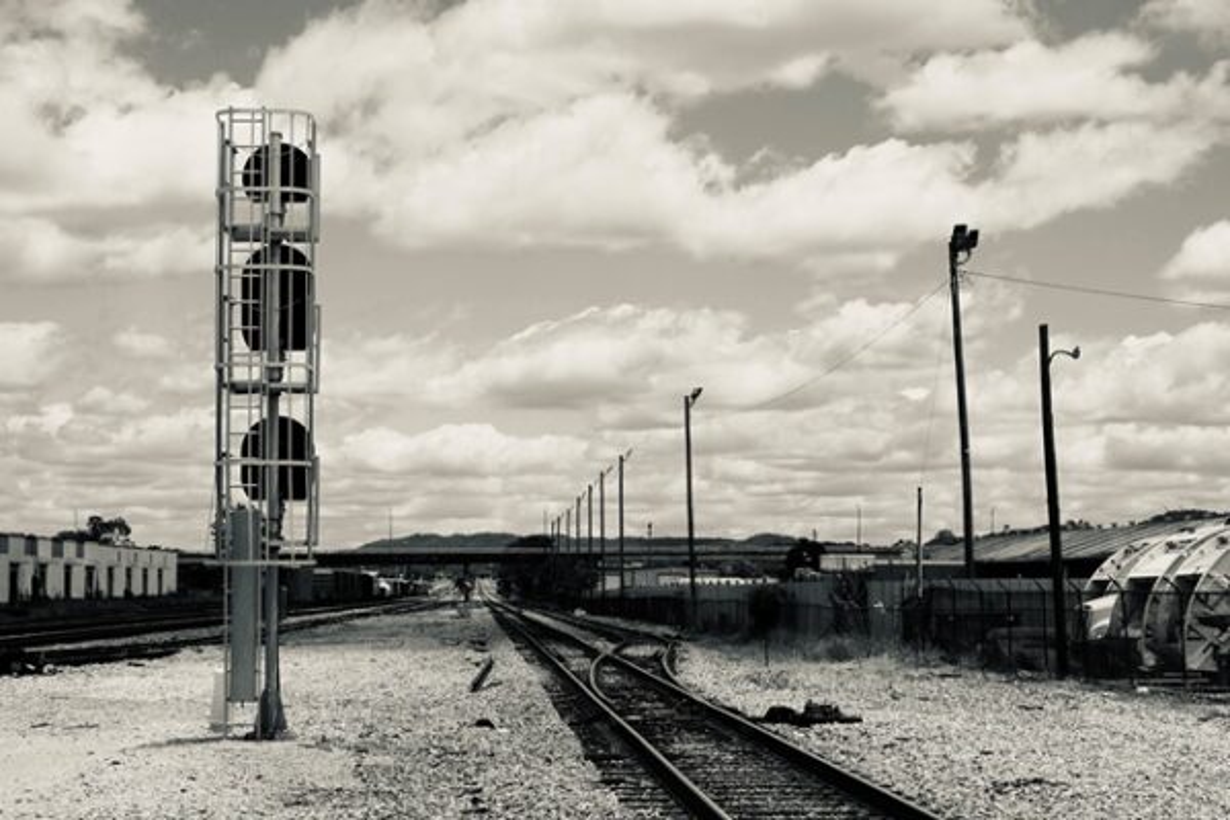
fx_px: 2084
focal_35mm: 61
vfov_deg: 22.3
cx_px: 615
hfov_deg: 32.9
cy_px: 410
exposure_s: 1/2000
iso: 400
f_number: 8
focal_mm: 41
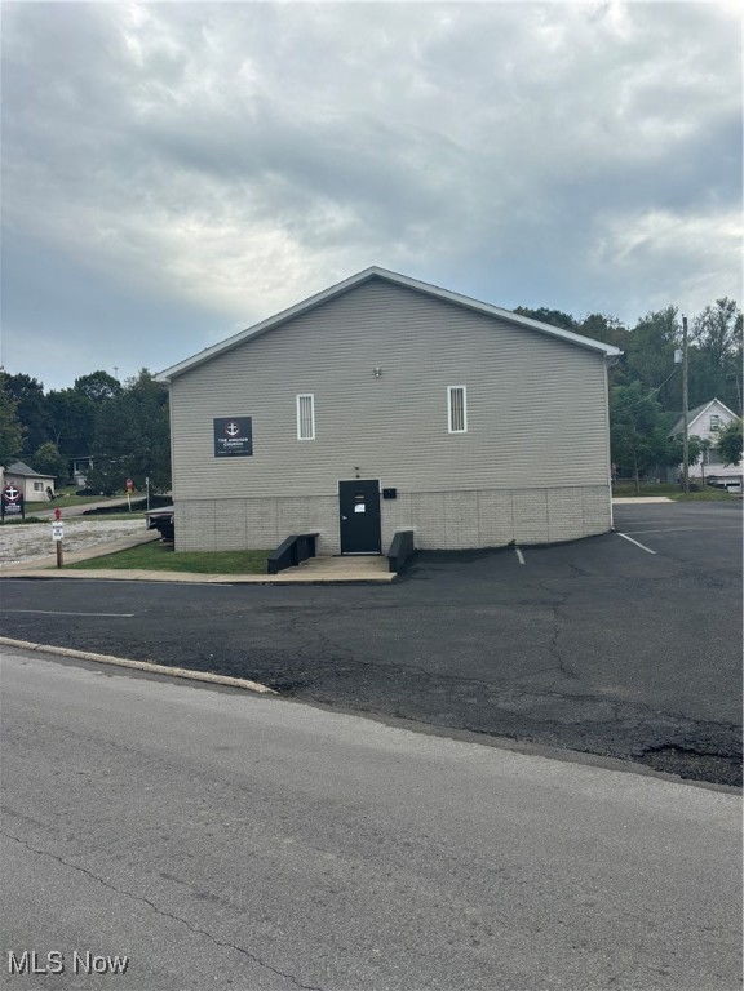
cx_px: 372
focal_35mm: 26
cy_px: 496
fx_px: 745
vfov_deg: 67.3
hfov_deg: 53.1
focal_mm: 5.96
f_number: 1.6
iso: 50
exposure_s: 1/1667
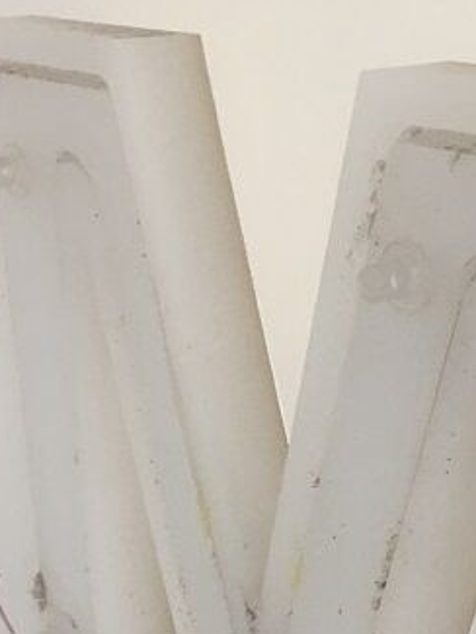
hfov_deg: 20.3
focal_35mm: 72
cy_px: 559
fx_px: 1319
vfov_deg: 26.2
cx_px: 350
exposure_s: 1/33
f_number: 2.2
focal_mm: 4.15
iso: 50
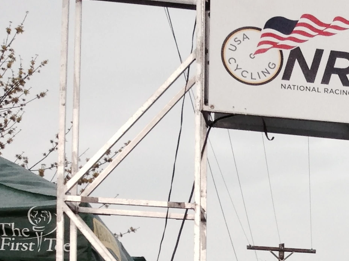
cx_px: 604
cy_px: 408
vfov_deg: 12.1
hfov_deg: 15.0
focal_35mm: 116
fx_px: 1169
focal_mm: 4.12
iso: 50
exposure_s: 1/152
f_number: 2.4
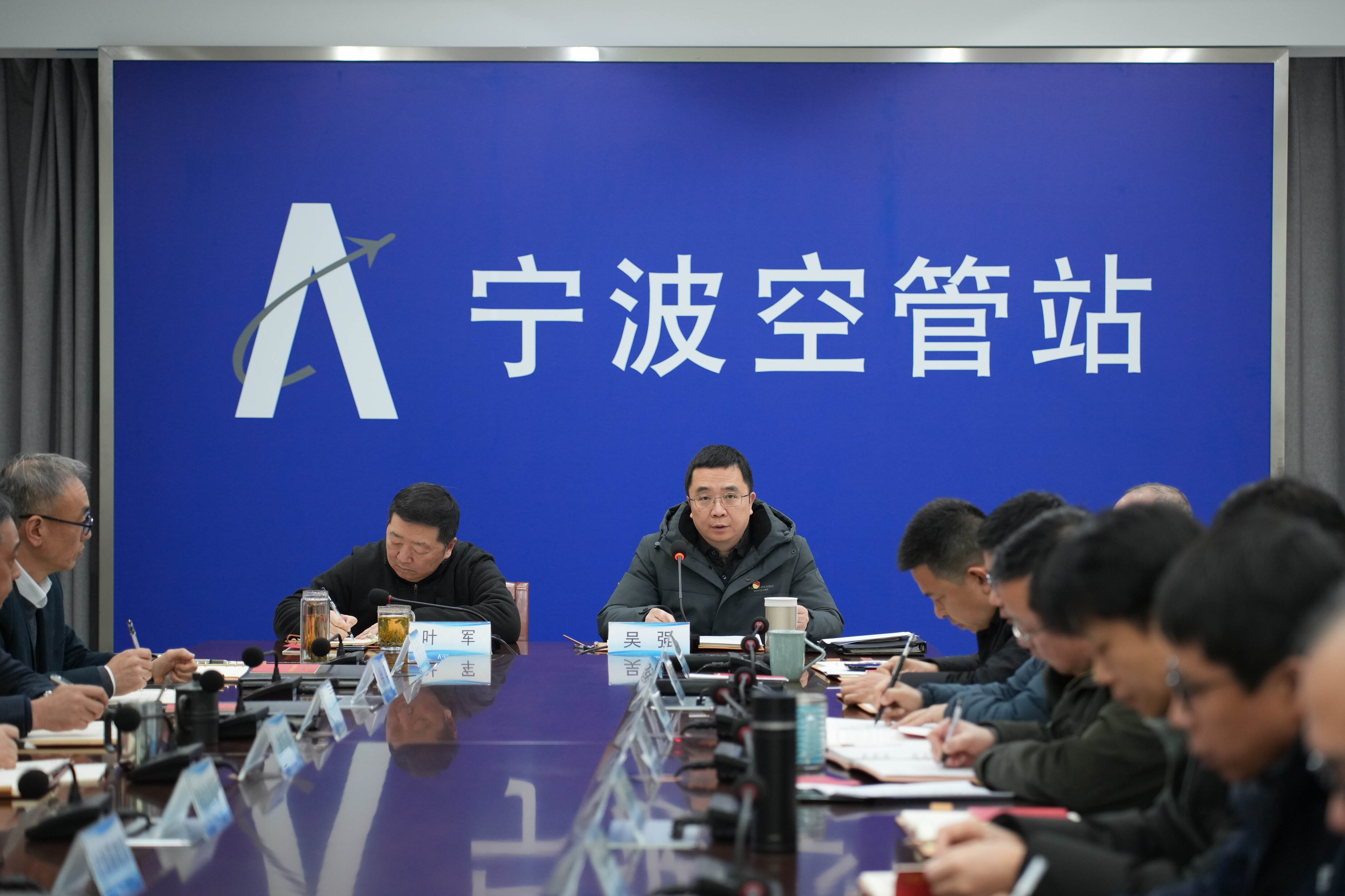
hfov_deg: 24.8
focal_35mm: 82
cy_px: 459
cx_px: 715
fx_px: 3064
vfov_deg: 16.7
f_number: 2.8
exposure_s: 1/80
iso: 1000
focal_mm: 75
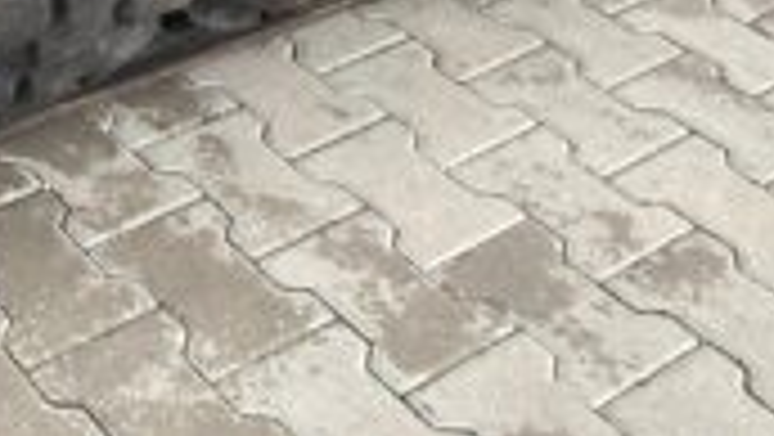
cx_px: -32
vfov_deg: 15.3
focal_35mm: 71
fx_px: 1458
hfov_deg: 27.7
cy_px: -285
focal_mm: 4.25
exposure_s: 1/269
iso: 32
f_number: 1.8
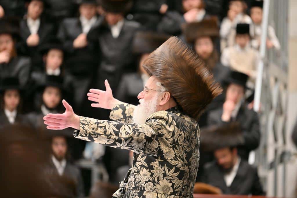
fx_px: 1650
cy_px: 99
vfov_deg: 6.9
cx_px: 148
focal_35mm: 200
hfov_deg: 10.3
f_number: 2.8
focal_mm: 200
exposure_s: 1/250
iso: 320
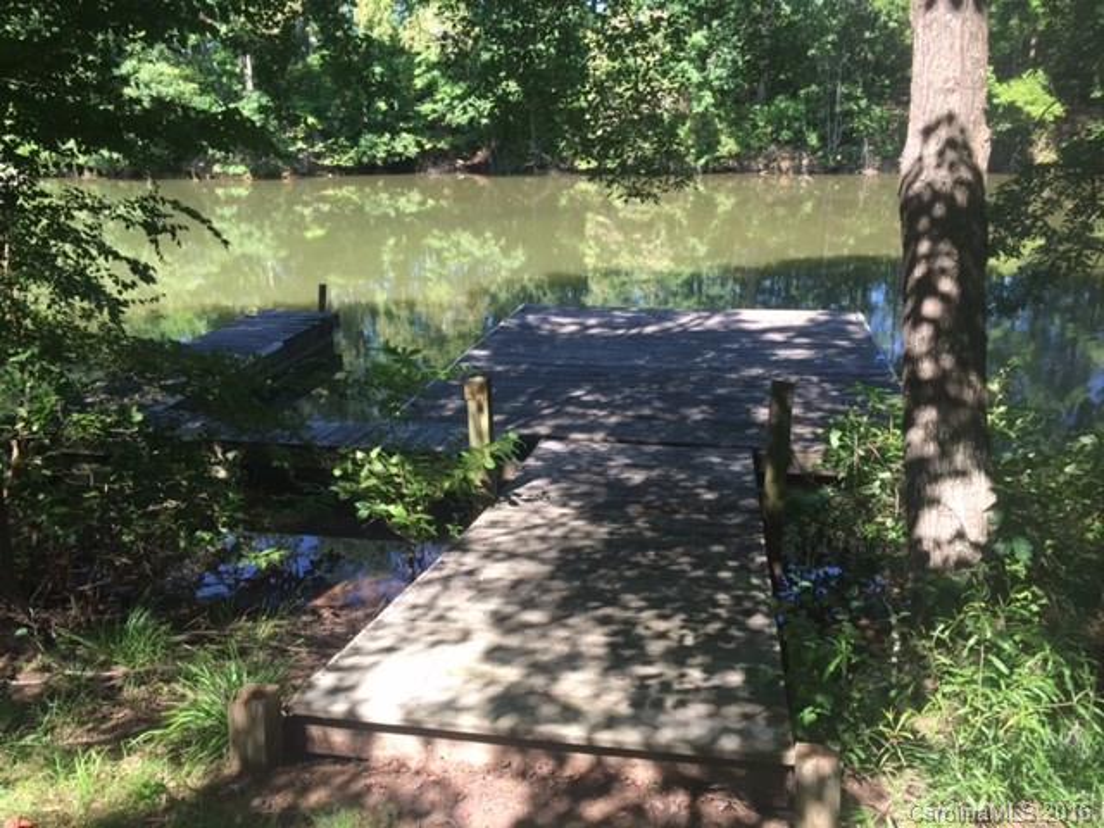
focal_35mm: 29
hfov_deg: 61.7
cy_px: 414
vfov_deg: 48.2
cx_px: 552
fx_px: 925
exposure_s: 1/267
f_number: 2.2
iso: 32
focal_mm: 4.15
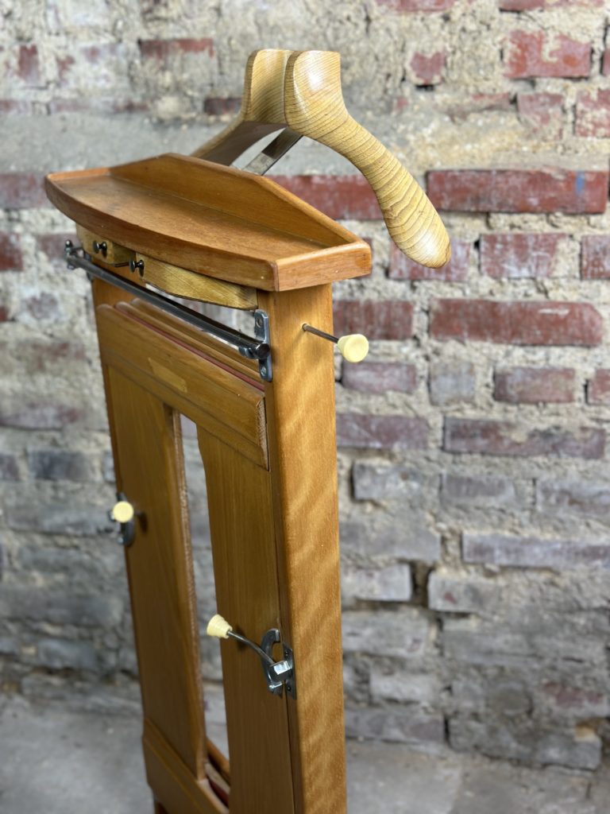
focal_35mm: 48
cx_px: 305
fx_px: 1128
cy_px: 407
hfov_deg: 30.3
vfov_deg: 39.7
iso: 100
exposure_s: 1/50
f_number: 1.78
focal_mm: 6.86
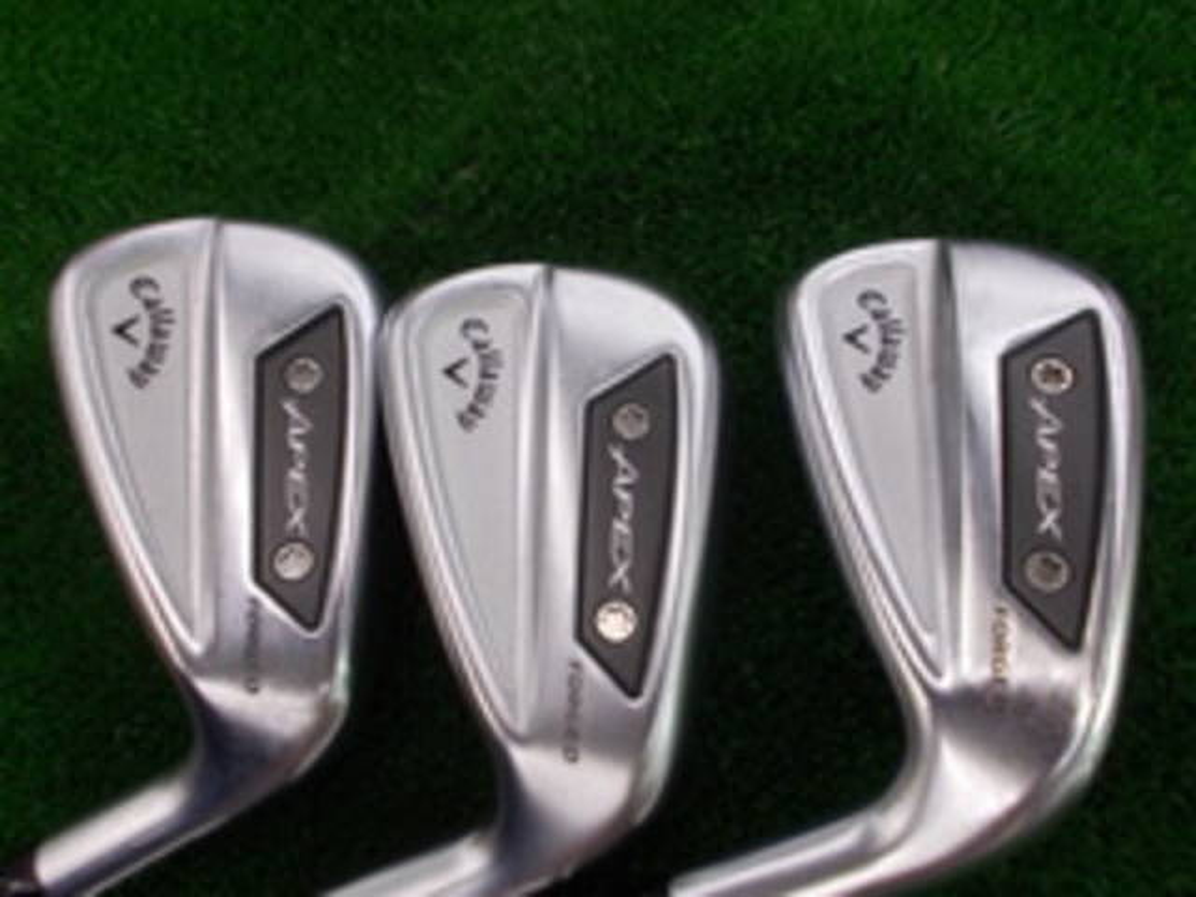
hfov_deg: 54.0
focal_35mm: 34
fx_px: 1175
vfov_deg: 41.8
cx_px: 598
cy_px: 448
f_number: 3.6
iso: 80
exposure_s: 1/30
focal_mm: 6
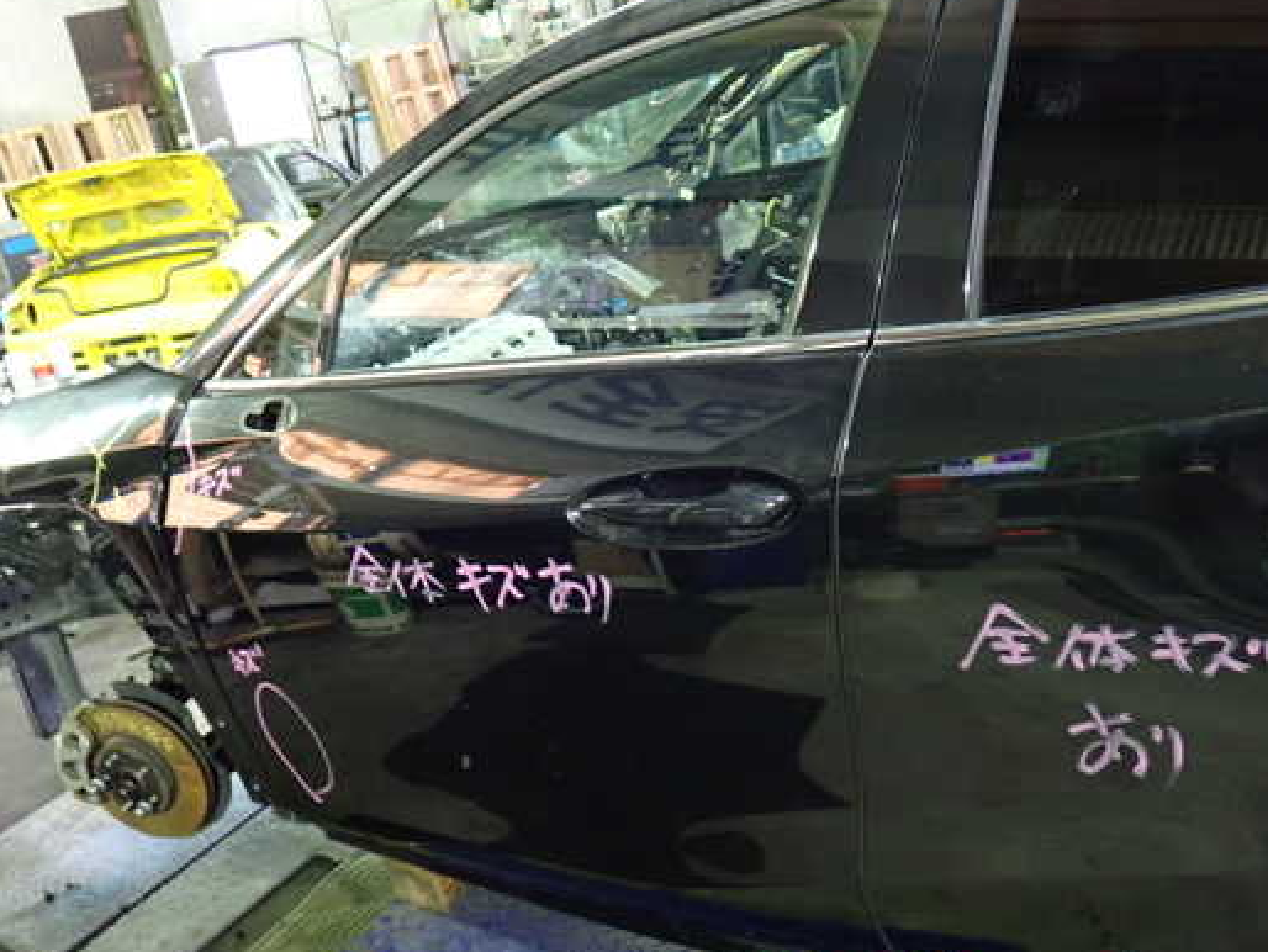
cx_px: 577
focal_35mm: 35
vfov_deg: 40.7
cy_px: 459
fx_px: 1283
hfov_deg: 52.5
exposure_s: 1/20
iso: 800
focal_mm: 5.4
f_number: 2.3
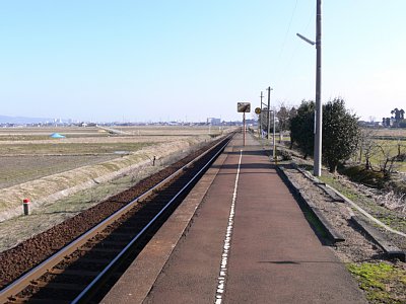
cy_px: 152
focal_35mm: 35
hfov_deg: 52.6
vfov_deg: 40.7
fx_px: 411
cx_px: 203
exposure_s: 1/160
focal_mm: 7.4
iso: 80
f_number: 5.6
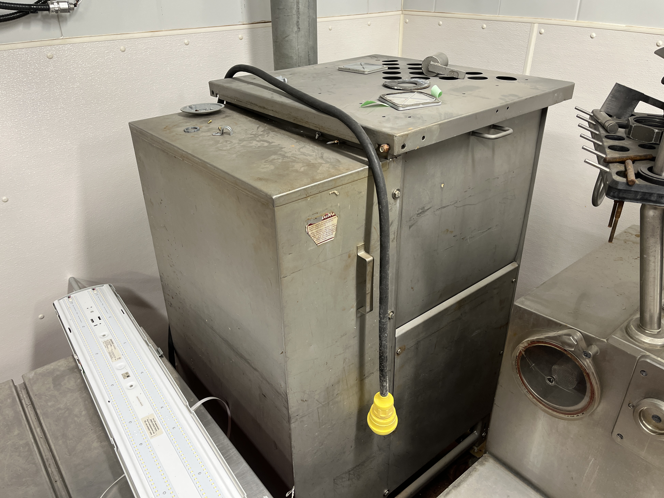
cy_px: 240
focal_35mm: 27
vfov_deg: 51.3
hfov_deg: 65.3
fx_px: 518
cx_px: 325
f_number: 1.6
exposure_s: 1/60
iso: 80
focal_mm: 5.1
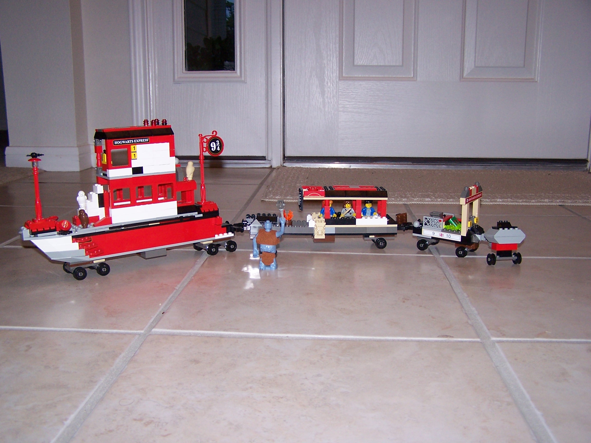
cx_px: 296
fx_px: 649
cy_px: 222
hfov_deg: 49.0
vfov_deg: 37.7
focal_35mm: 38
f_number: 2.8
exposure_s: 1/60
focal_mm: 6.3
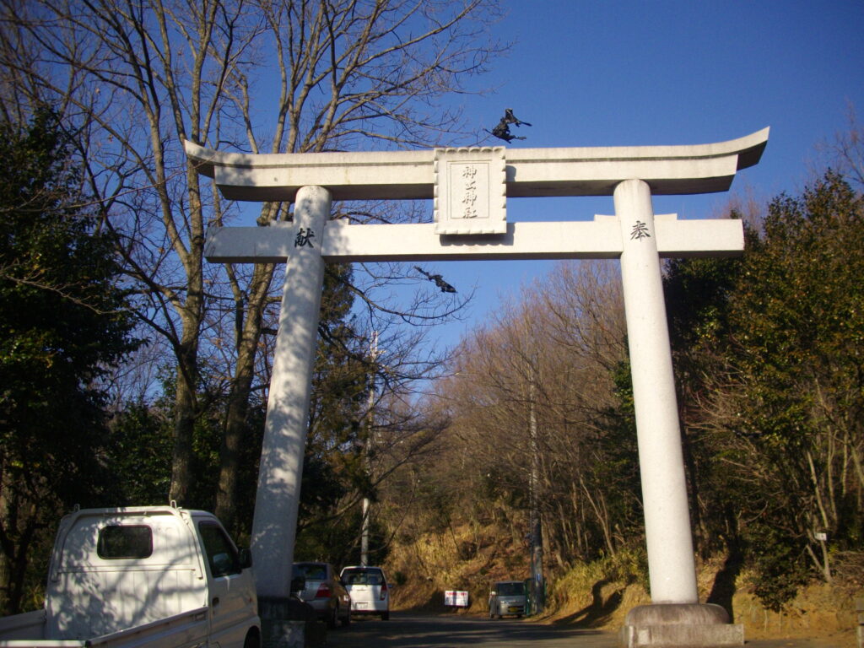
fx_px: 924
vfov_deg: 38.7
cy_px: 324
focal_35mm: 37
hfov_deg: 50.1
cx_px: 432
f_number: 5.6
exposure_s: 1/400
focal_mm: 6.2
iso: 100
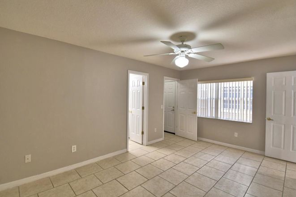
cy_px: 97
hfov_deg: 96.8
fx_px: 131
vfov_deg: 73.7
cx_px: 151
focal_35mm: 16
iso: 400
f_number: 4.5
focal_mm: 10
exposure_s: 1/40
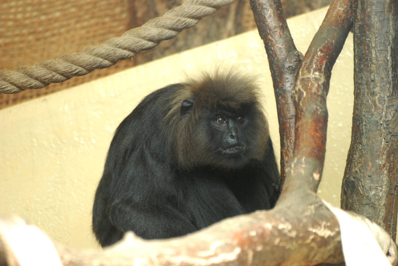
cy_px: 133
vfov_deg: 3.8
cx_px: 199
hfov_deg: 5.7
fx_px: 3985
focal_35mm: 360
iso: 1600
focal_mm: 240
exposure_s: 1/160
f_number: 5.3
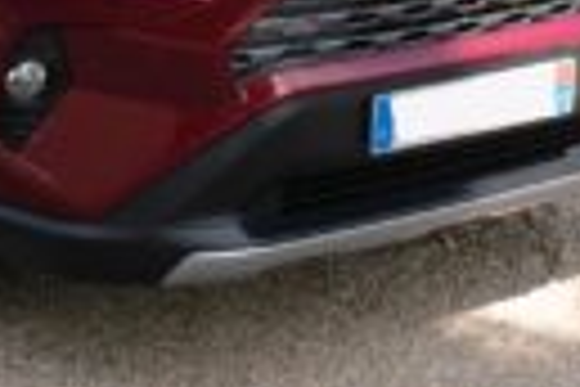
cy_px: -166
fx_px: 1692
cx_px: 36
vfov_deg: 12.5
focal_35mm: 105
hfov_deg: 19.0
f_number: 10
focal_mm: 20
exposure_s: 1/85
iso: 200
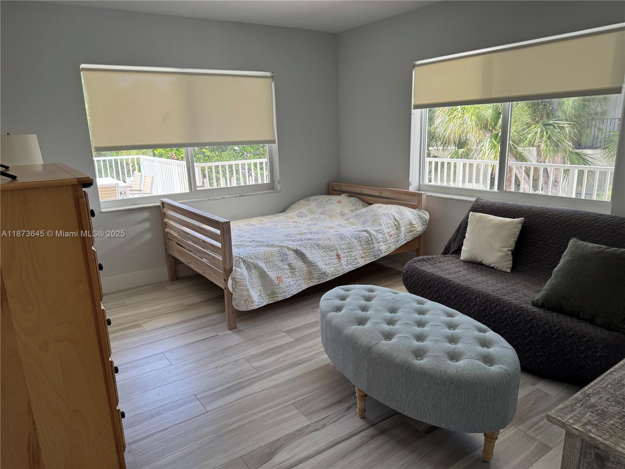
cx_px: 312
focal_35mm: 24
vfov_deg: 56.8
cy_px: 234
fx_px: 433
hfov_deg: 71.6
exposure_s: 1/121
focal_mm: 6.76
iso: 125
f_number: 1.78
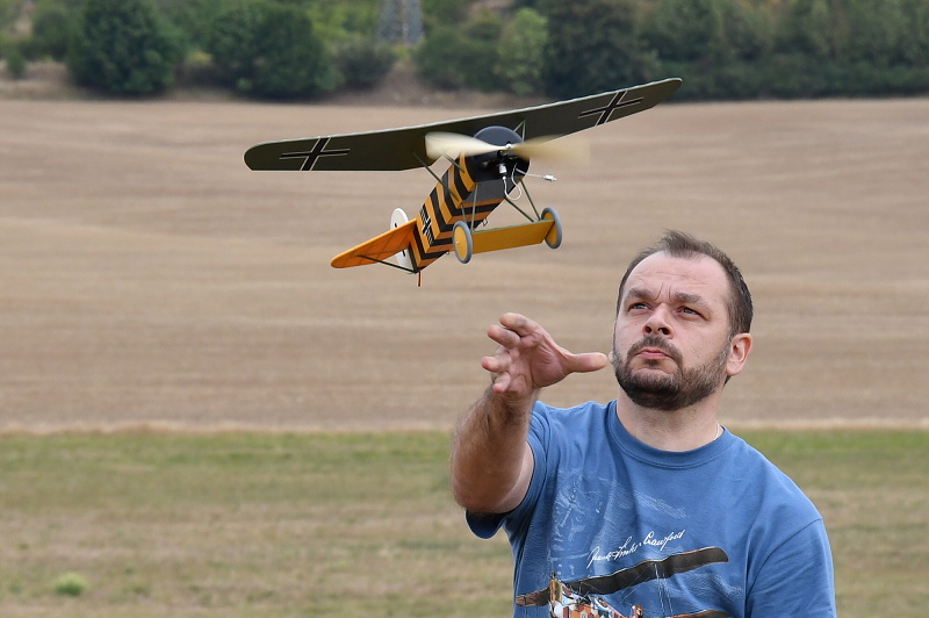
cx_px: 464
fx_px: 3094
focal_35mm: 120
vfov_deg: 11.4
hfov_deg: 17.1
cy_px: 309
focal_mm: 80
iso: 500
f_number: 7.1
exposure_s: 1/800
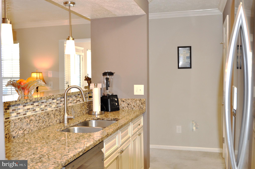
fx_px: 255
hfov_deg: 53.2
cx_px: 128
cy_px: 84
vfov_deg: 36.8
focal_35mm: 36
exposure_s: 1/125
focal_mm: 24
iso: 450
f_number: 2.8
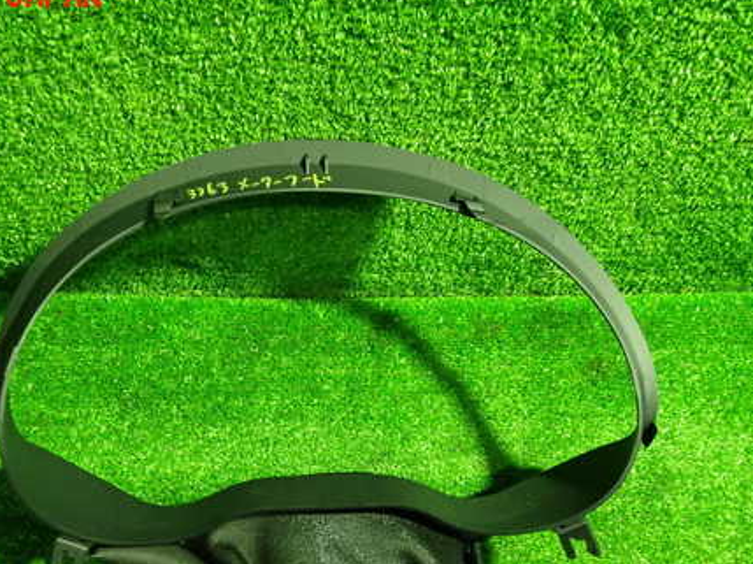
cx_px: 309
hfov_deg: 44.6
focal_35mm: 42
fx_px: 913
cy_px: 369
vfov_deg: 34.0
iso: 640
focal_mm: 5.4
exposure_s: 1/30
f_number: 2.3
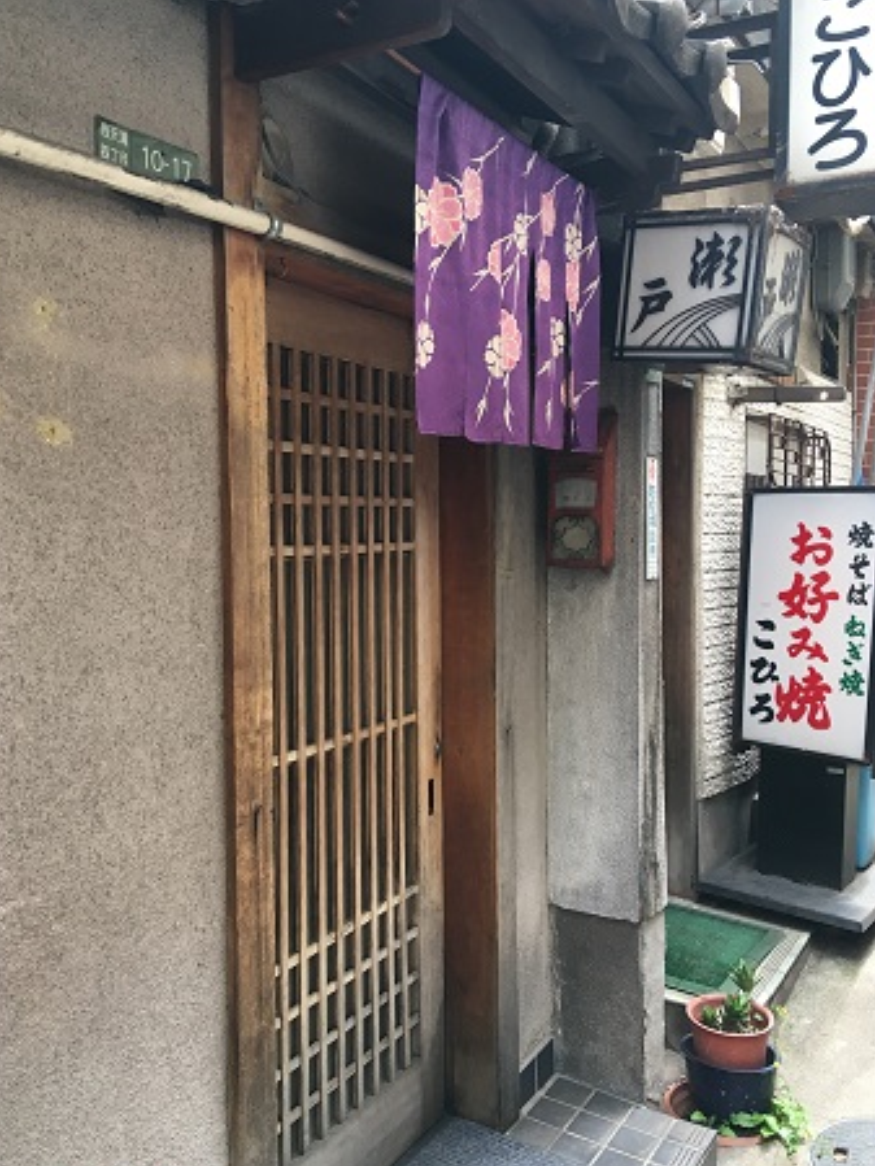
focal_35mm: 31
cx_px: 431
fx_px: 1044
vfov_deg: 58.3
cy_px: 579
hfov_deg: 45.5
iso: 25
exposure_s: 1/40
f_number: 2.2
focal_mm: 4.15
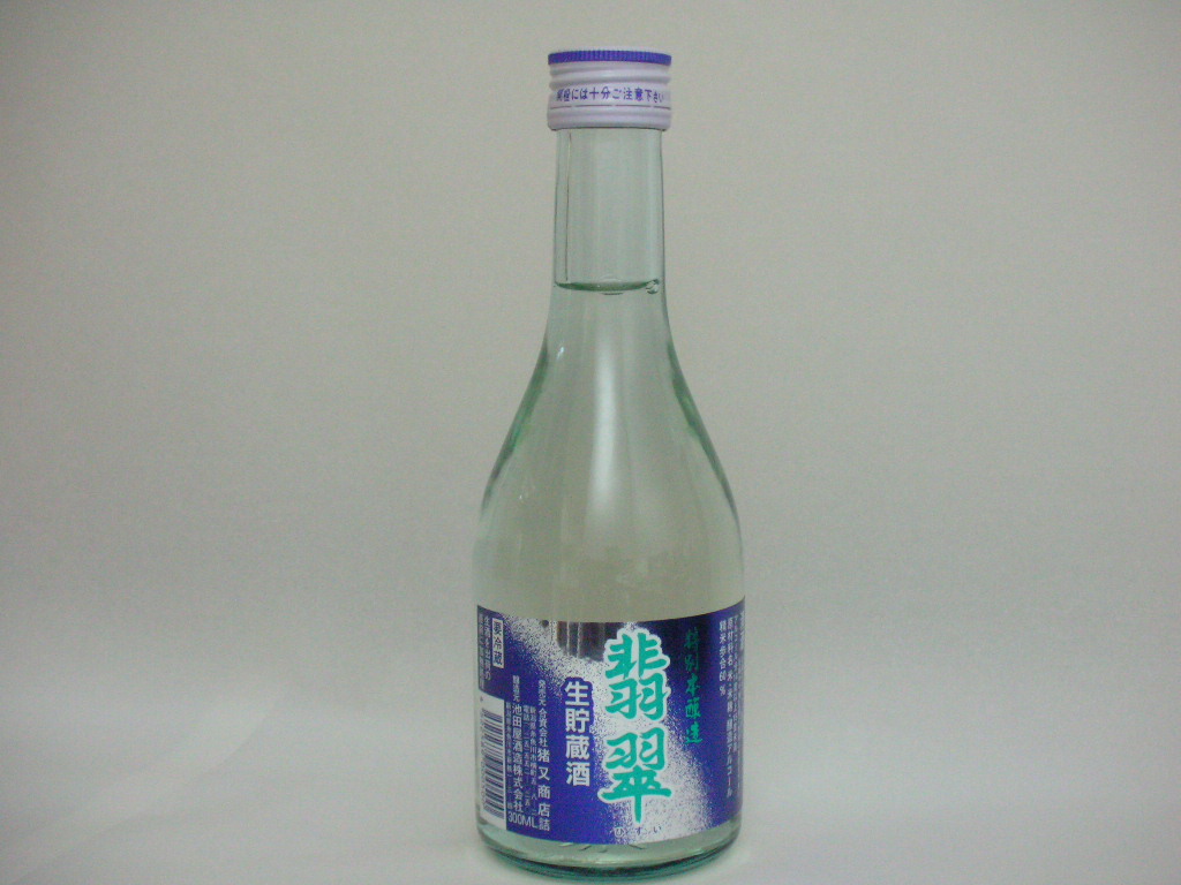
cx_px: 590
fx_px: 1808
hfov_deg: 36.2
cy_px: 442
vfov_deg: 27.5
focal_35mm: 53
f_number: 3.7
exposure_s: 1/34.1
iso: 400
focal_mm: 8.8
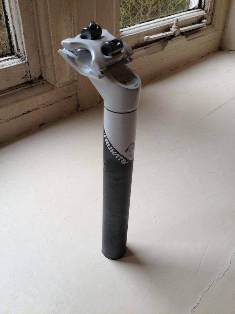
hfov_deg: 40.7
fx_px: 317
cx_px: 118
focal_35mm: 35
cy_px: 157
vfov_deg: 52.6
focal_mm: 4.28
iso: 64
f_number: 2.4
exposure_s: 1/60
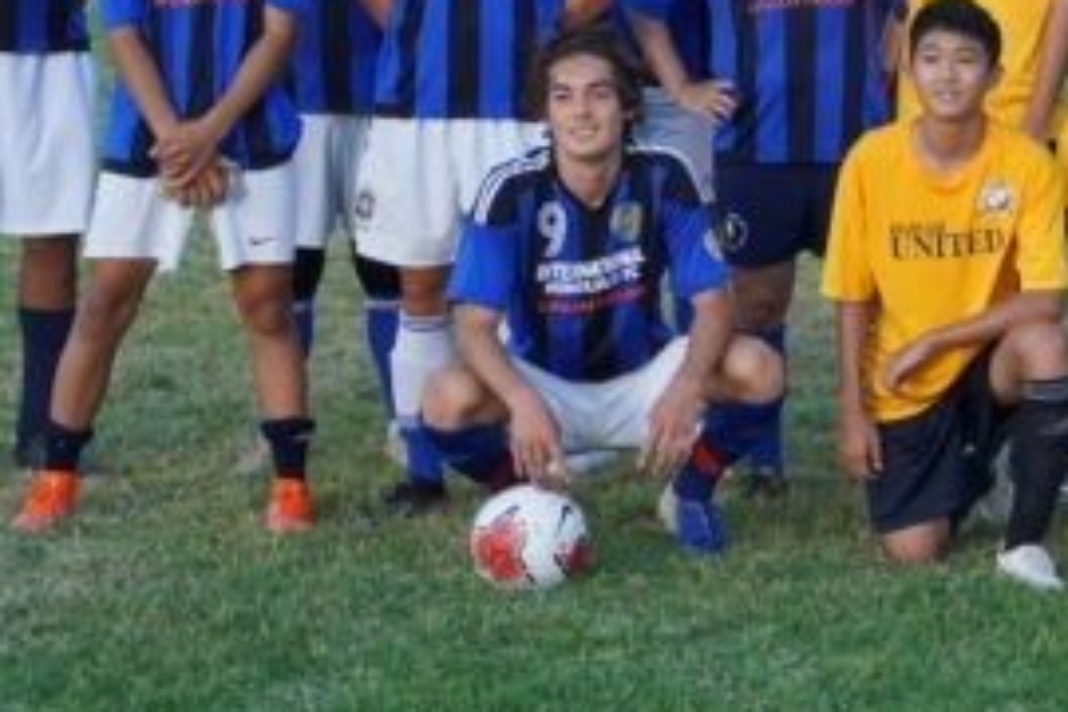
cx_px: 1329
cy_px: 49
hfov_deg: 13.2
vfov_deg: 9.0
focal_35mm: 151
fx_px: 4479
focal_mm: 34
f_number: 4.5
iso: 125
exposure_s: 1/160
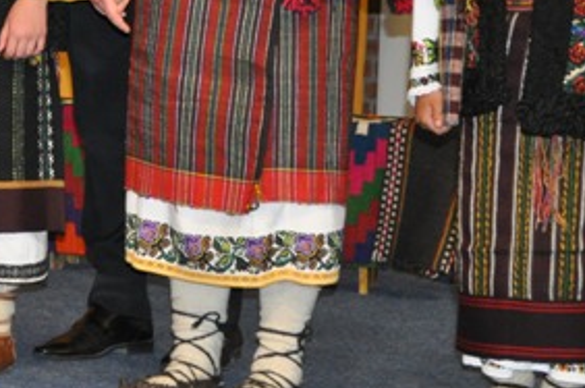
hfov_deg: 11.0
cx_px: -215
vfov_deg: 7.4
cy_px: -126
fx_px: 2952
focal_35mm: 182
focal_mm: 42
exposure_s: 1/60
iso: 800
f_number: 5.3
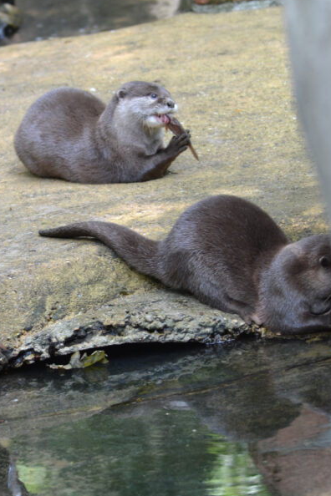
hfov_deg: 6.2
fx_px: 3032
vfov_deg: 9.4
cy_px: 235
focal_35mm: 220
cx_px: 62
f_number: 4.5
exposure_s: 1/80
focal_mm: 85
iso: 400
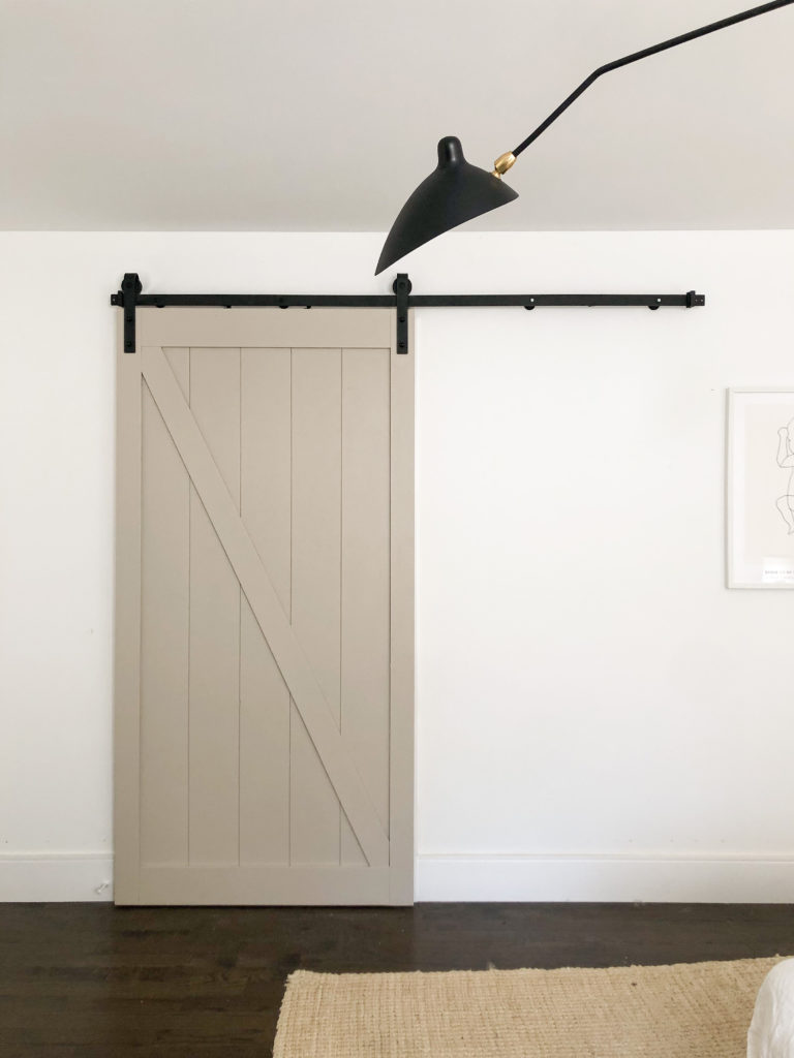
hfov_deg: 49.7
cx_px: 397
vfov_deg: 63.4
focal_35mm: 28
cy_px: 529
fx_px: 856
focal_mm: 4
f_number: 1.8
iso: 25
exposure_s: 1/30
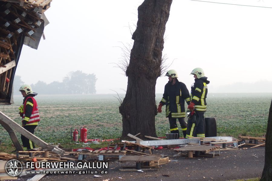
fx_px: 733
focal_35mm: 97
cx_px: 136
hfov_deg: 21.0
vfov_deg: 14.1
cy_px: 90
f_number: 3.2
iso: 100
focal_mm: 17.3
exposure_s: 1/400
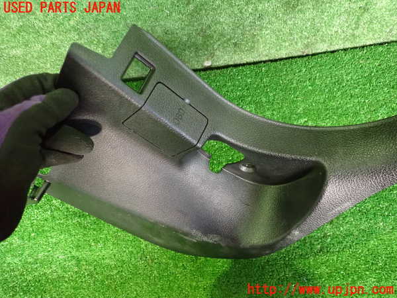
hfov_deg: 69.4
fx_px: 287
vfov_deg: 54.9
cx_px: 198
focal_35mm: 25
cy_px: 149
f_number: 2
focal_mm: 4.5
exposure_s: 1/50
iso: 1250
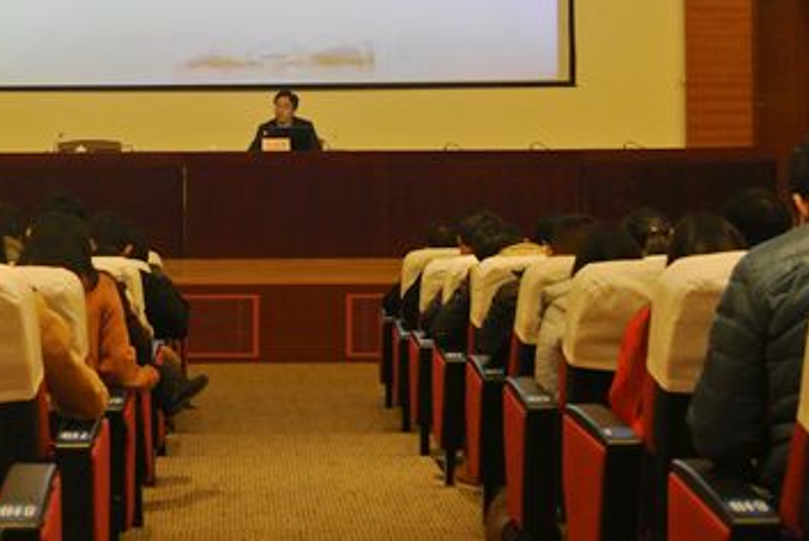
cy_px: 92
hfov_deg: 25.0
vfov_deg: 16.9
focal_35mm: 80
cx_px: 199
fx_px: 1799
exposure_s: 1/30
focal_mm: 17.5
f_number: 4.5
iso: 800
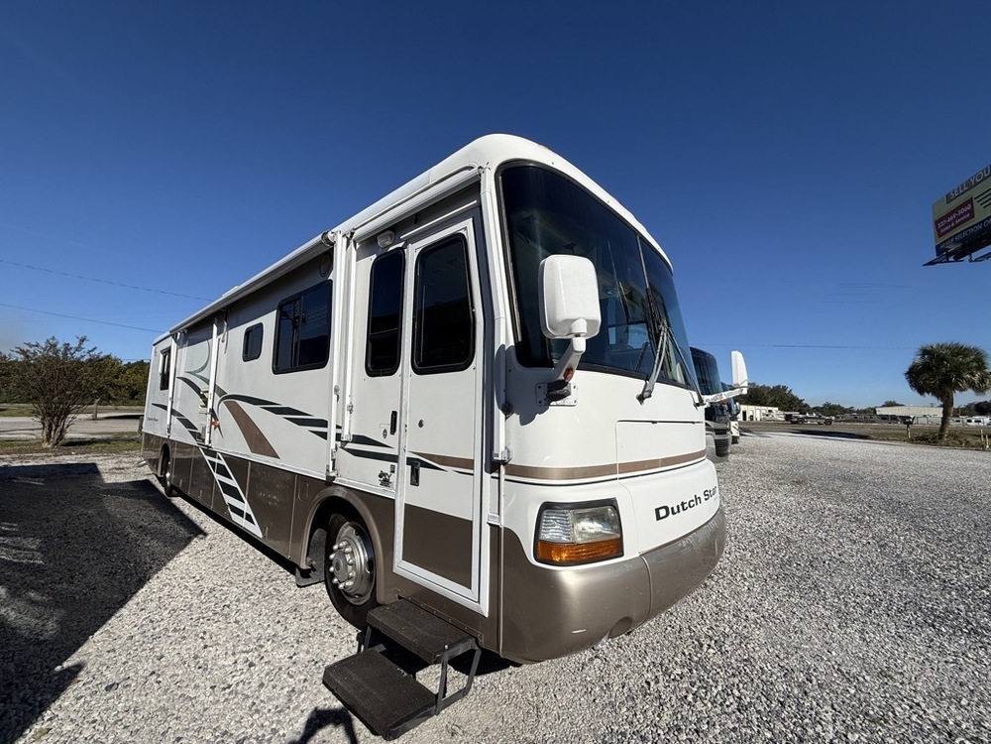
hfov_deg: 102.1
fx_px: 401
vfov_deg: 85.7
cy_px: 372
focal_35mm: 14
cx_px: 496
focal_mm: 2.22
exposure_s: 1/6173
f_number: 2.2
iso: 50
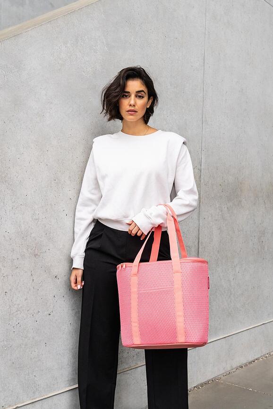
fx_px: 512
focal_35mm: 45
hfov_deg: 29.9
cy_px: 204
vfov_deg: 43.6
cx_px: 136
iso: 1000
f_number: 6.3
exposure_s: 1/500
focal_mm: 45
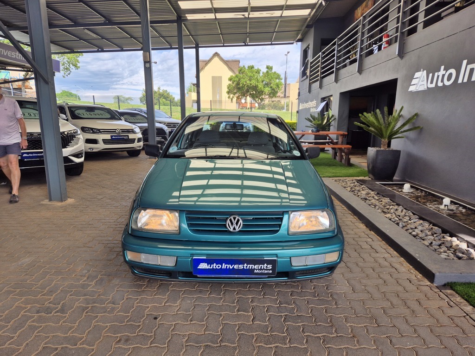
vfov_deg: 58.9
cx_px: 238
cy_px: 178
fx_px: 316
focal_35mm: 23
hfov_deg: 73.9
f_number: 1.8
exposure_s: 1/1080
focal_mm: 5.4
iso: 25
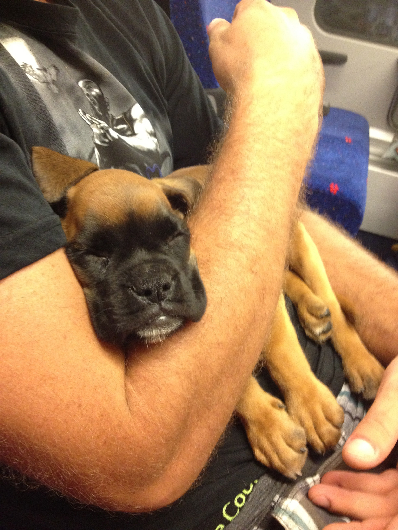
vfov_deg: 52.6
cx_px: 199
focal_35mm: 35
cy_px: 265
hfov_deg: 40.7
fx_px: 537
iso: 250
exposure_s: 1/20
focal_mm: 4.28
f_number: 2.4
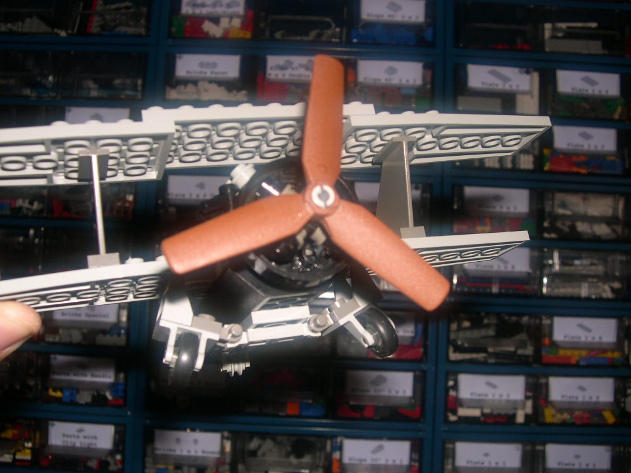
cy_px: 236
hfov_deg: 49.0
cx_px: 316
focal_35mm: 38
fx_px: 693
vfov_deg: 37.7
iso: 100
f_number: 7.6
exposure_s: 1/60
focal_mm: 8
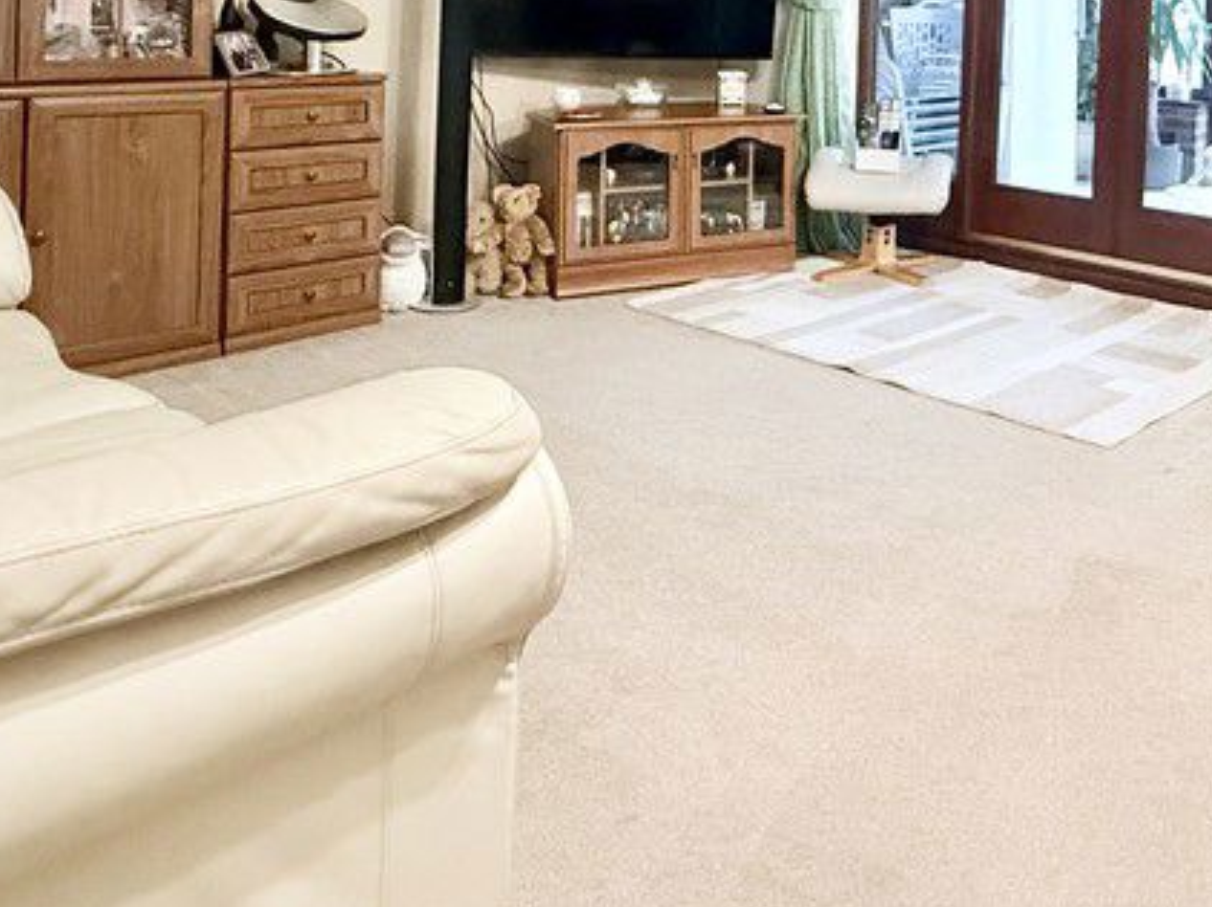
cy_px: 23
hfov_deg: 51.0
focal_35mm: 34
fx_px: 1190
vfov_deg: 37.7
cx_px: 954
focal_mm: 2.22
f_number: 2.2
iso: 1000
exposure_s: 1/50
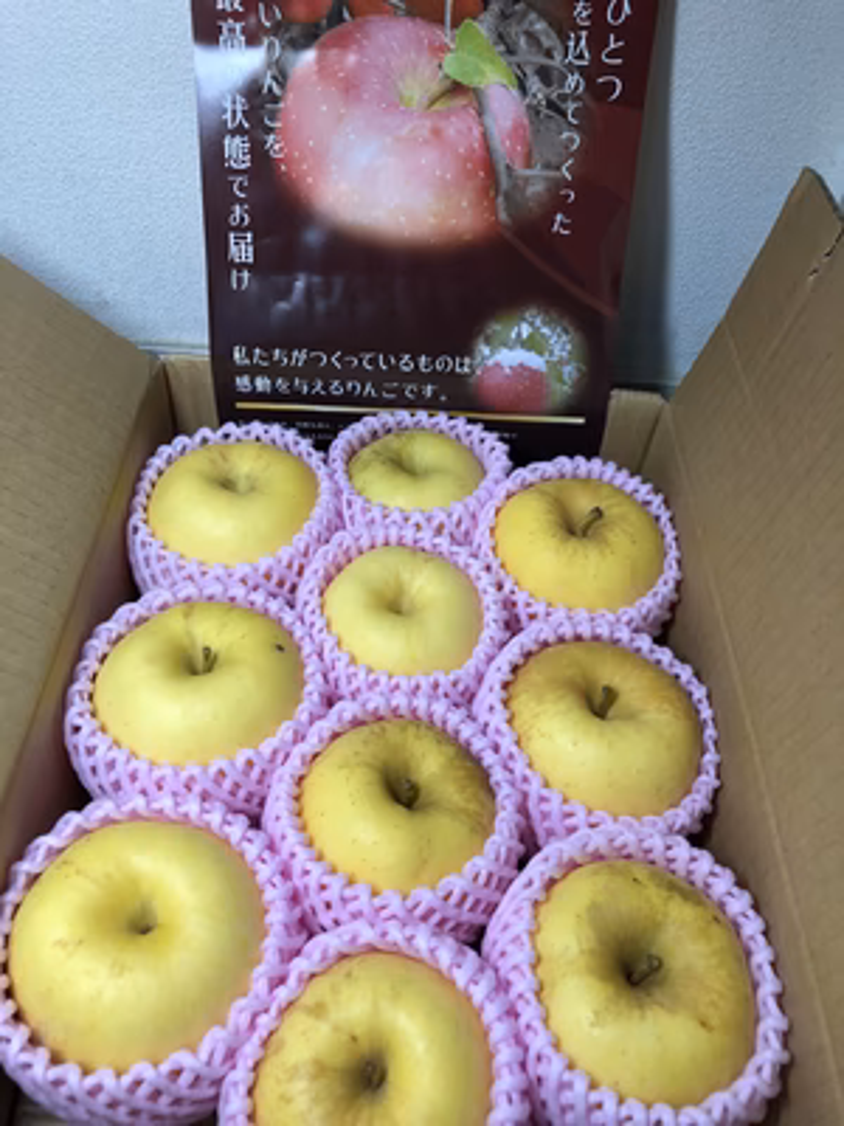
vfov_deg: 63.4
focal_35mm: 28
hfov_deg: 49.7
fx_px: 910
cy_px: 563
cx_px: 422
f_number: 1.8
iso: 64
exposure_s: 1/120
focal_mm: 3.99
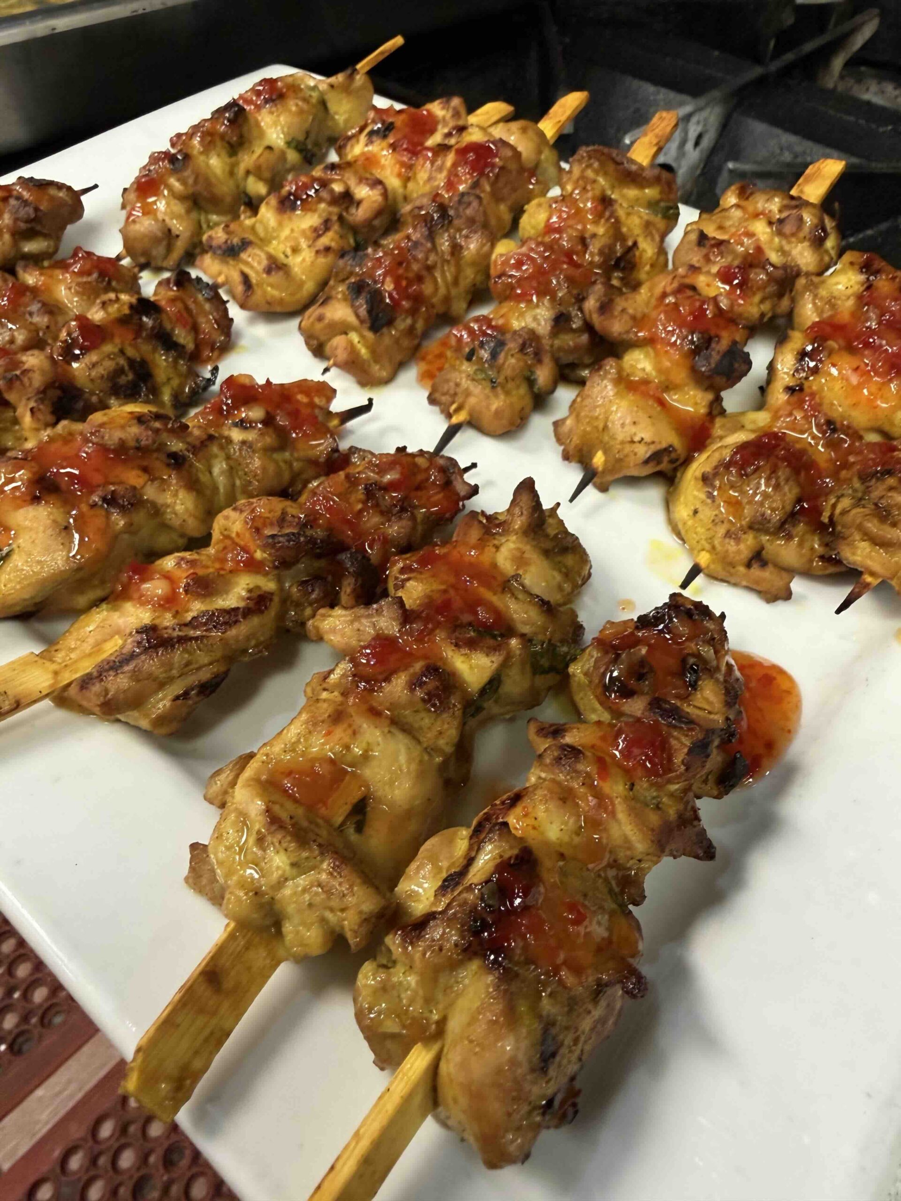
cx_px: 450
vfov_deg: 71.6
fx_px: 833
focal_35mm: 24
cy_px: 600
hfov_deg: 56.8
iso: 320
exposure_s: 1/60
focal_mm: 2.22
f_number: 2.2
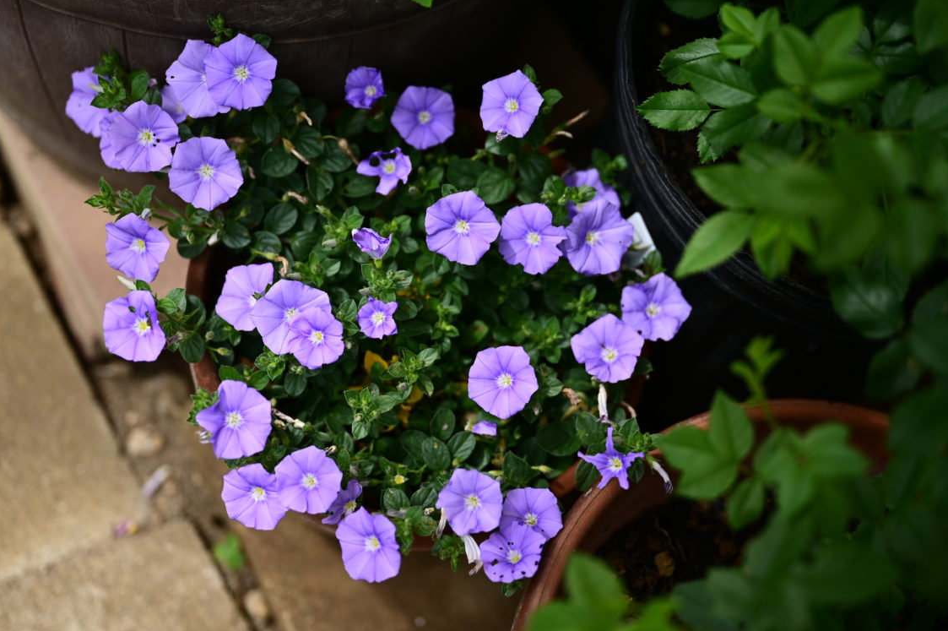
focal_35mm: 62
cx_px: 463
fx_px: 1631
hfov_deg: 32.4
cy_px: 321
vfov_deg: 21.9
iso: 125
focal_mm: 58
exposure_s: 1/500
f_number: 2.8
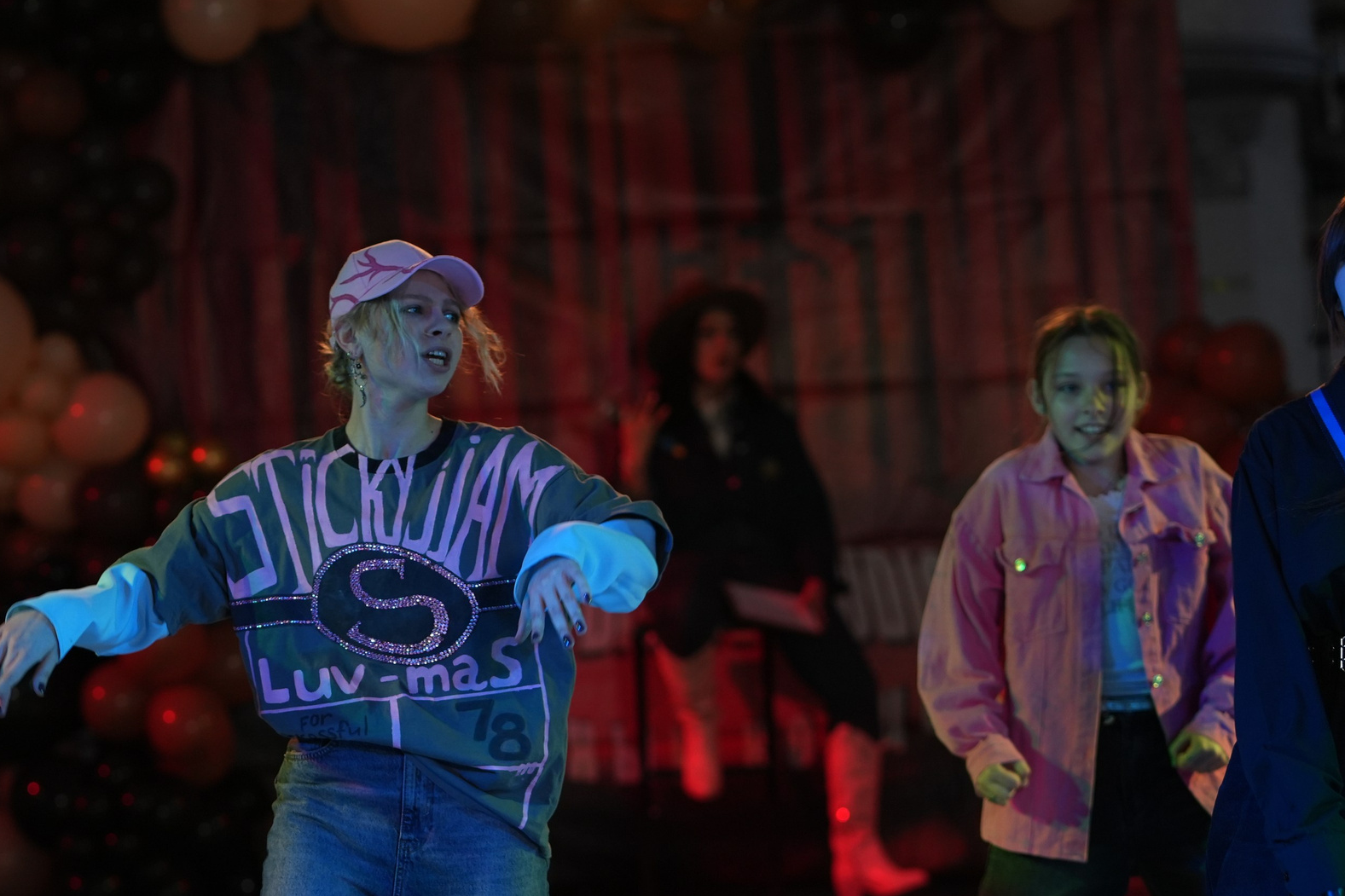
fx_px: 5155
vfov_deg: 9.9
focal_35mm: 138
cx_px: 421
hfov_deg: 14.8
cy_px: 549
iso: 800
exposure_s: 1/400
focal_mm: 85
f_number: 2.2
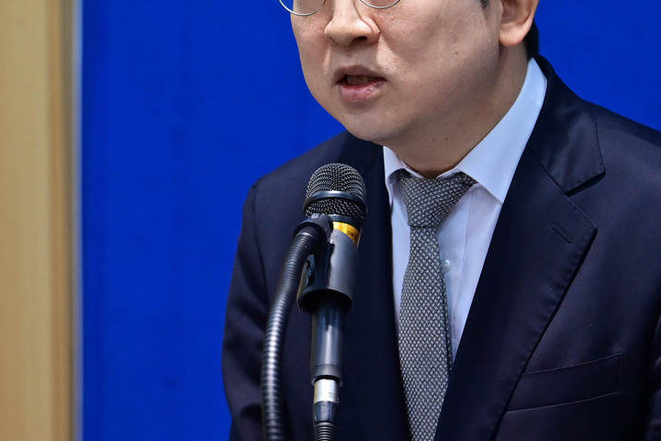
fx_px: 5710
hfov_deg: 6.6
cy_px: 157
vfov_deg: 4.4
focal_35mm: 311
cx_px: 227
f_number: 4.5
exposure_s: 1/250
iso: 2500
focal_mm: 160
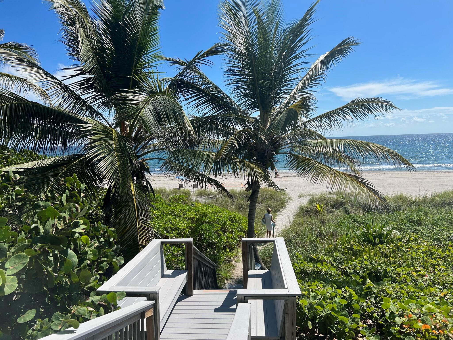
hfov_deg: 67.3
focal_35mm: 26
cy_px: 170
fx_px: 340
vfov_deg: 53.1
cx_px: 226
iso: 50
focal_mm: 5.7
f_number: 1.5
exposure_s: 1/5587
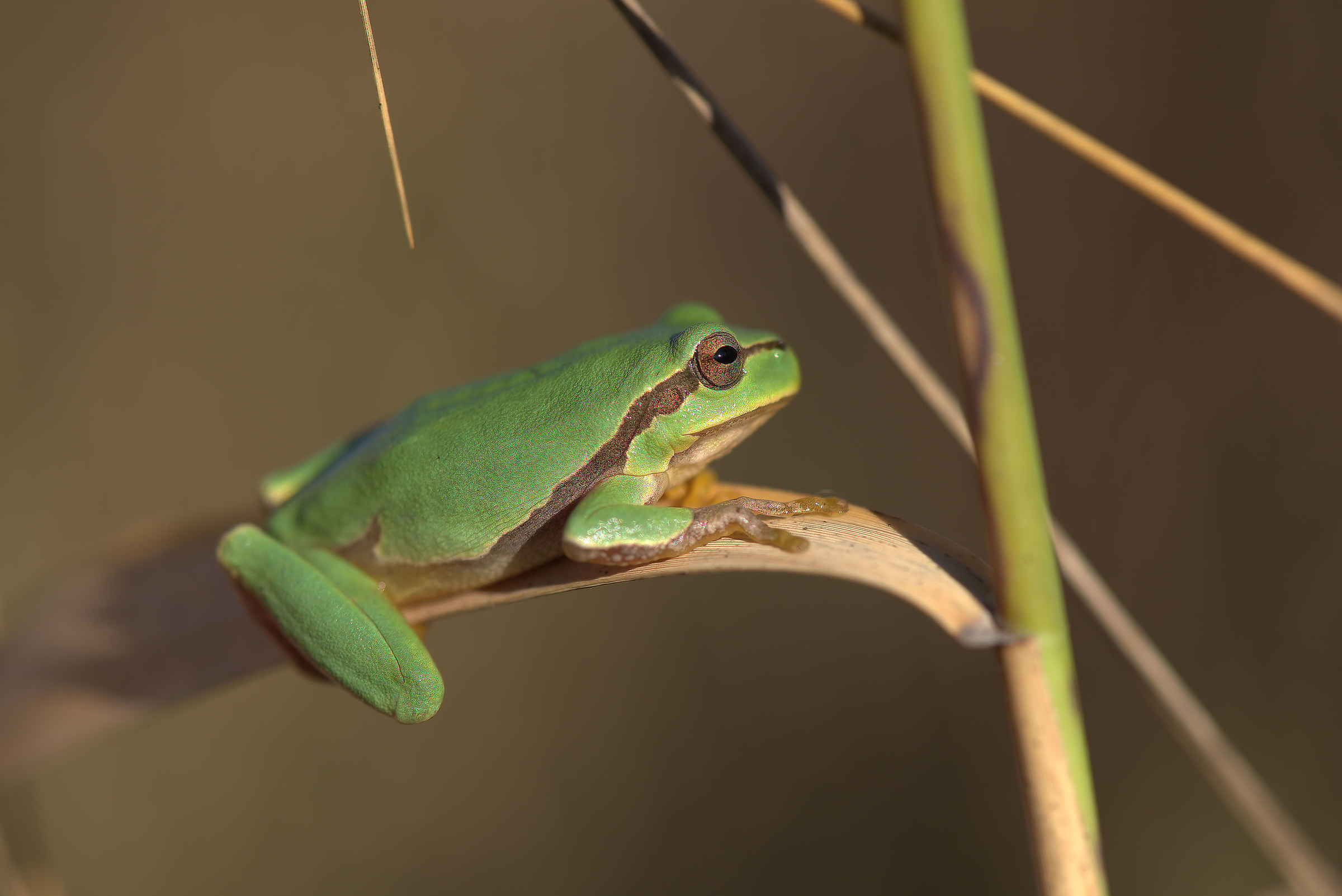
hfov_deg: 19.4
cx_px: 671
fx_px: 3915
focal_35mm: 105
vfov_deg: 13.1
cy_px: 448
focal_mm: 105
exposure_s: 1/1250
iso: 400
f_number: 8
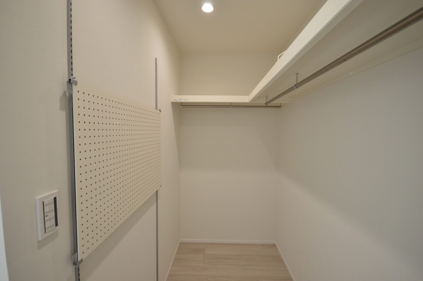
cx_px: 212
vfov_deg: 77.2
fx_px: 176
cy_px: 140
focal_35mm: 15
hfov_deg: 100.4
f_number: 4
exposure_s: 1/80
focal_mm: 10
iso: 800
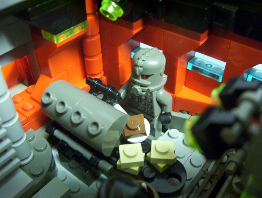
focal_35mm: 43
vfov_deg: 33.8
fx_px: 326
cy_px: 99
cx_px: 131
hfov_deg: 43.7
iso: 200
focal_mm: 5.77
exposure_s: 1/12
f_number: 2.73
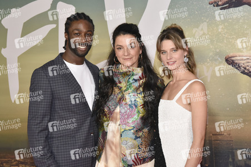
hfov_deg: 29.7
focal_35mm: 68
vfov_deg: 20.0
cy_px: 84
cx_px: 126
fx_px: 474
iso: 4000
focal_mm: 68
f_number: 8
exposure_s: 1/250
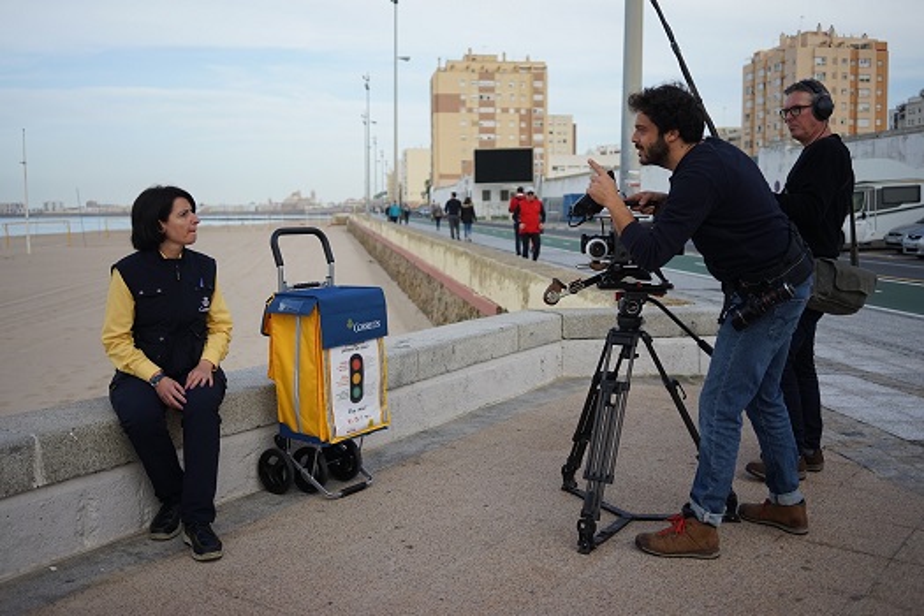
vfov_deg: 37.9
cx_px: 462
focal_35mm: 35
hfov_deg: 54.4
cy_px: 308
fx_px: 898
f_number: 3.2
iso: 100
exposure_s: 1/800
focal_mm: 35
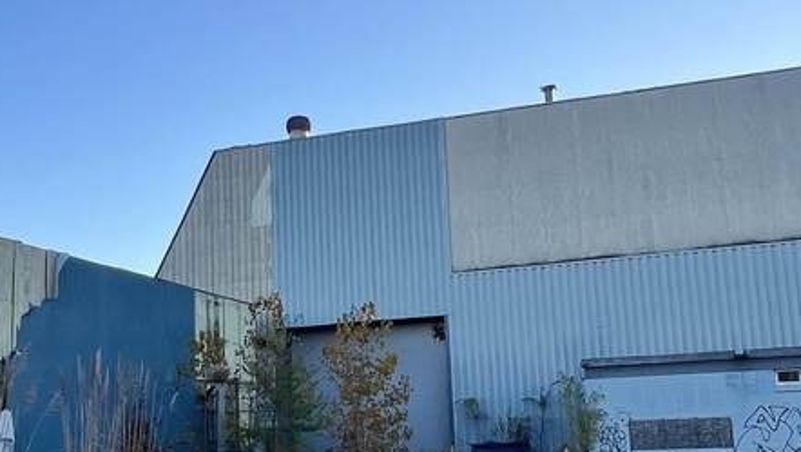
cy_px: 287
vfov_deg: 28.9
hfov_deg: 49.3
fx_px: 871
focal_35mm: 41
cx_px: 350
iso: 32
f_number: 1.8
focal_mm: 1.57
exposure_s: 1/592
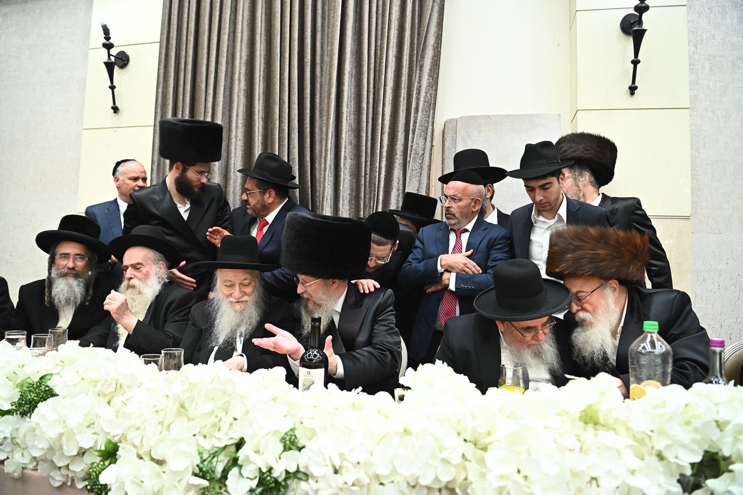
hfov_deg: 73.8
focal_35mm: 24
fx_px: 495
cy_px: 248
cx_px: 372
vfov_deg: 53.1
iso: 3200
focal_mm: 24
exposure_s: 1/200
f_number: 4
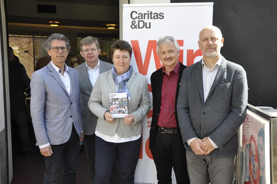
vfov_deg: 39.9
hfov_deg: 57.3
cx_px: 138
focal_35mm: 33
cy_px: 92
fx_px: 254
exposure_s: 1/125
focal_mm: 22
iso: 200
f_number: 5.6
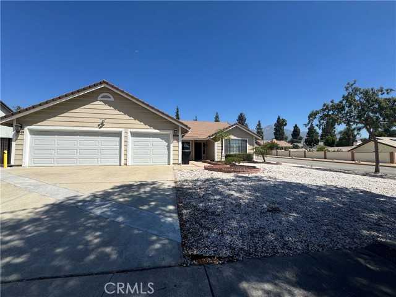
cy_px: 148
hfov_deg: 102.1
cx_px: 198
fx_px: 160
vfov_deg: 85.7
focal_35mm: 14
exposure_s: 1/2584
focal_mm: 2.22
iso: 50
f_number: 2.2
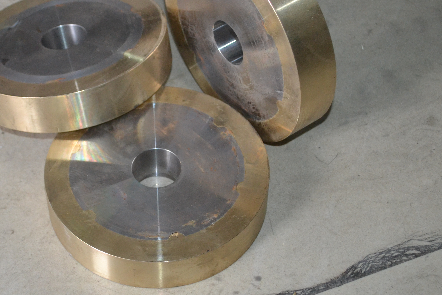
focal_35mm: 82
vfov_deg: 16.7
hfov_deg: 24.7
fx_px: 1004
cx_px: 144
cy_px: 131
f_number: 5
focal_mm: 35
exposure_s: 1/60
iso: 1800
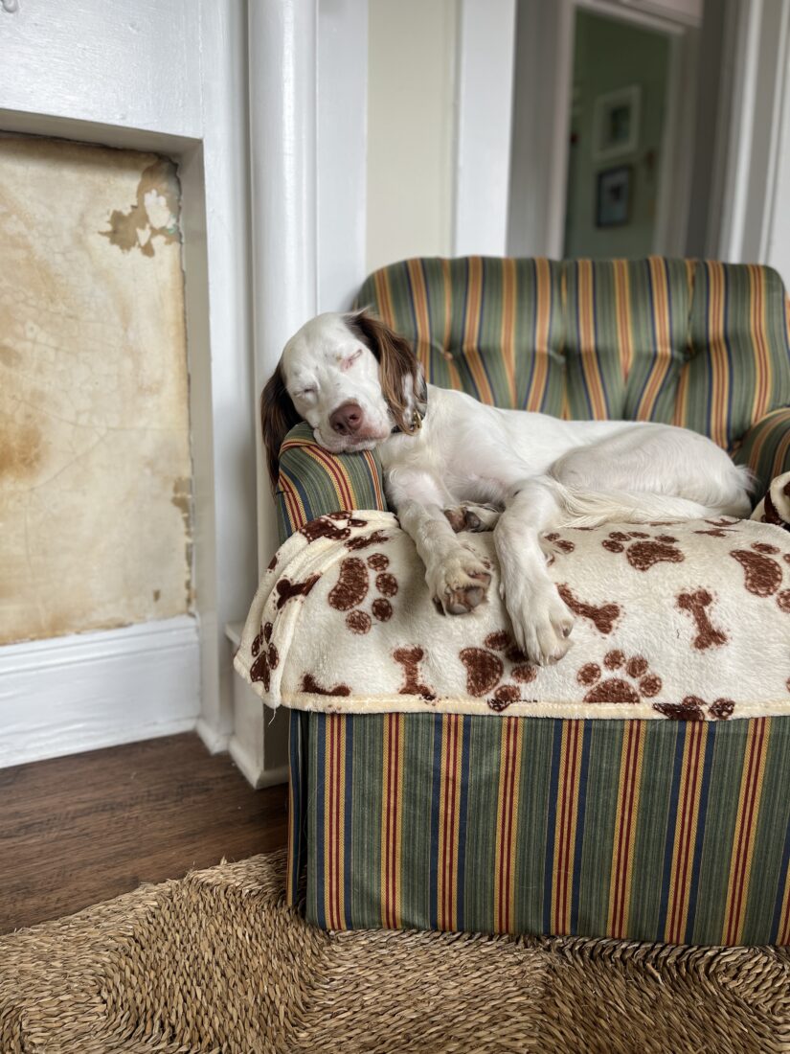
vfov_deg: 67.3
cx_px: 395
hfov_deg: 53.1
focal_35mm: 26
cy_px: 527
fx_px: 791
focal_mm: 5.1
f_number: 1.6
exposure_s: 1/121
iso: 64
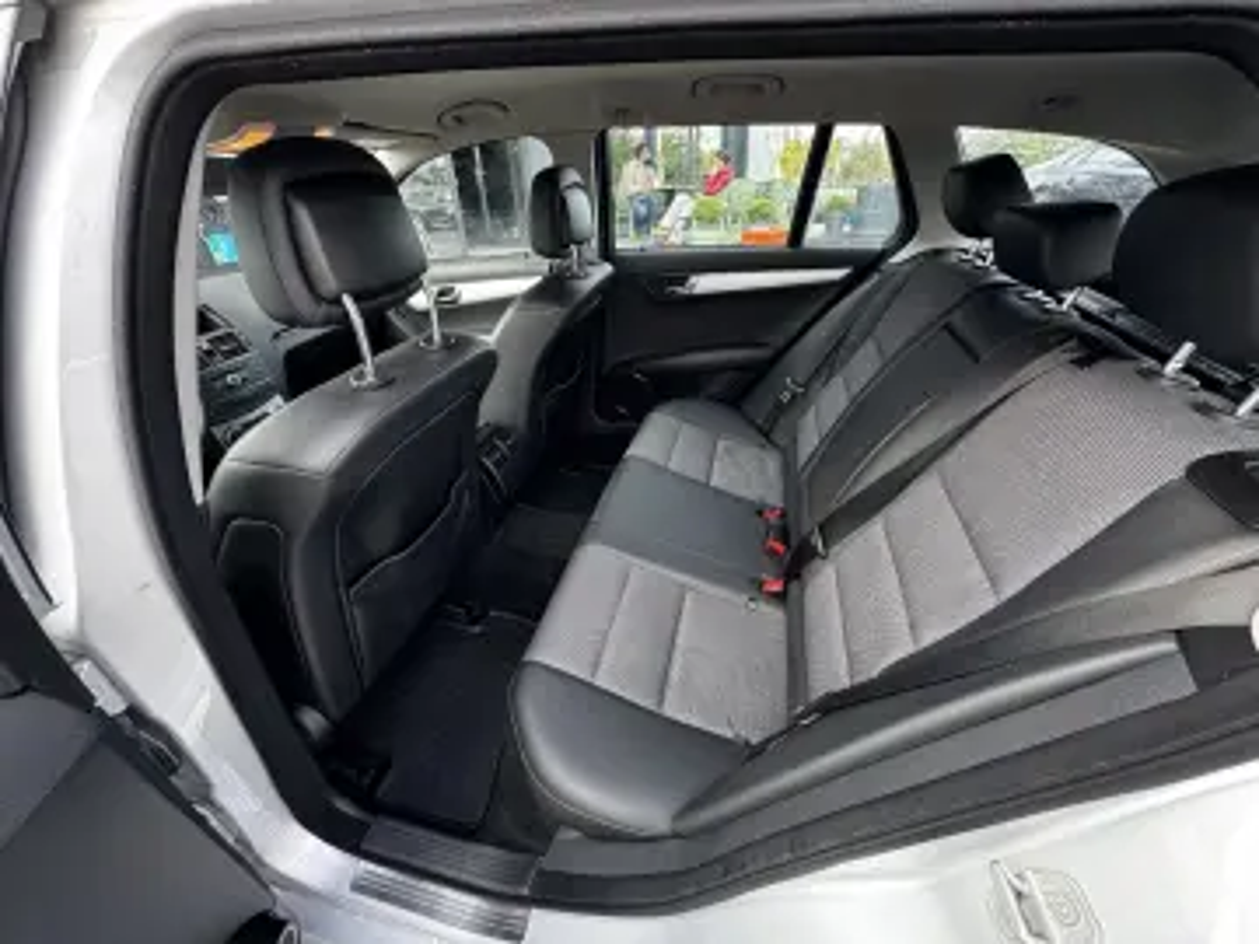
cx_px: 630
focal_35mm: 14
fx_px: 509
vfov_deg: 85.7
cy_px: 472
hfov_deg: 102.1
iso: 125
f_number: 2.2
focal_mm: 2.22
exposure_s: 1/99
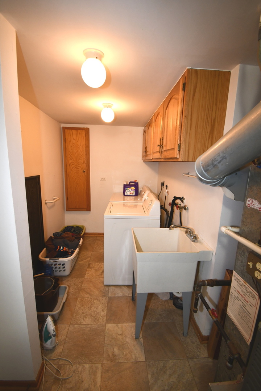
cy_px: 196
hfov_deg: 77.3
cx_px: 130
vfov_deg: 100.4
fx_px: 163
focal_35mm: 15
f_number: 4.5
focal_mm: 10
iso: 560
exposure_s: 1/60
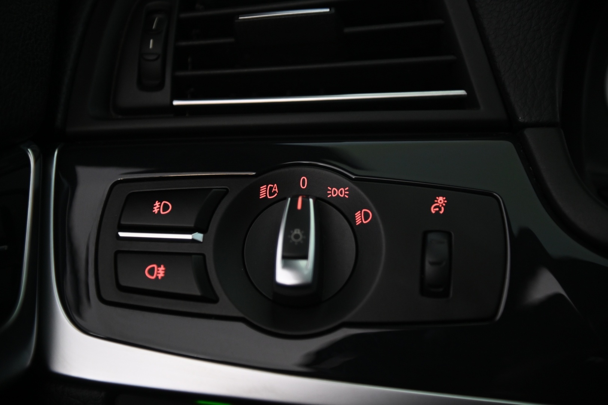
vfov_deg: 14.8
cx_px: 304
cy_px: 202
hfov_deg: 22.2
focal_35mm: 92
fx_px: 1552
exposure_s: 1/30
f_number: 4
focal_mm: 92
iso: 2000
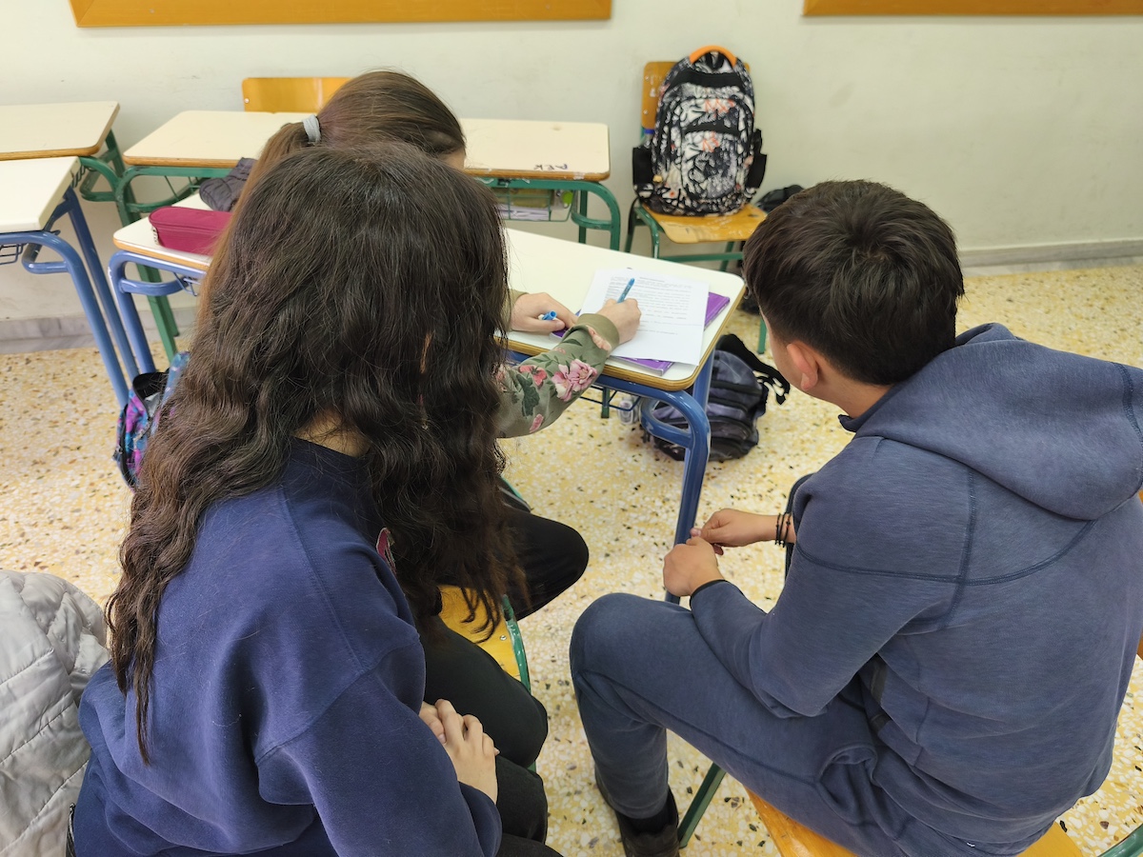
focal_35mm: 23
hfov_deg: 73.9
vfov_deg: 58.9
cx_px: 572
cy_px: 428
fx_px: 759
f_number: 1.65
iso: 400
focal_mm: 6.18
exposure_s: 1/60
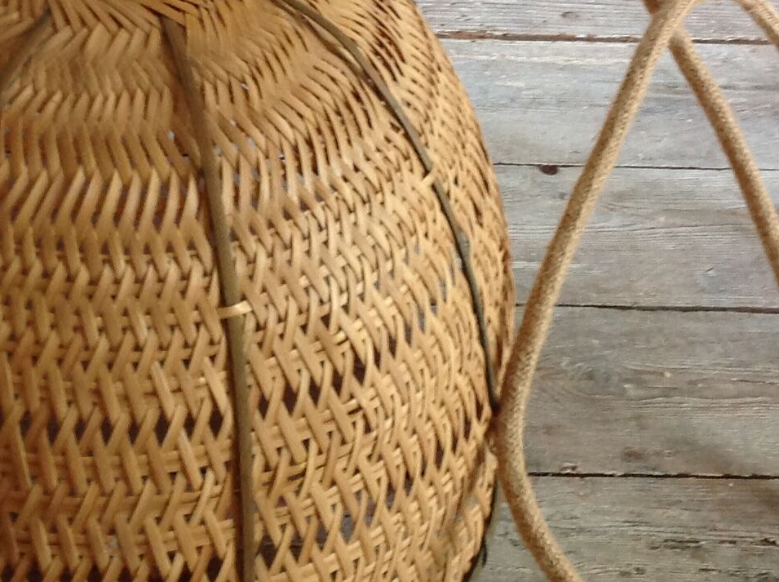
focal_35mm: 95
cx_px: 191
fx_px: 2134
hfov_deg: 20.5
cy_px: 238
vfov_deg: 15.5
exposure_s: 1/15
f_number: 2.4
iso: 125
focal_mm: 4.28
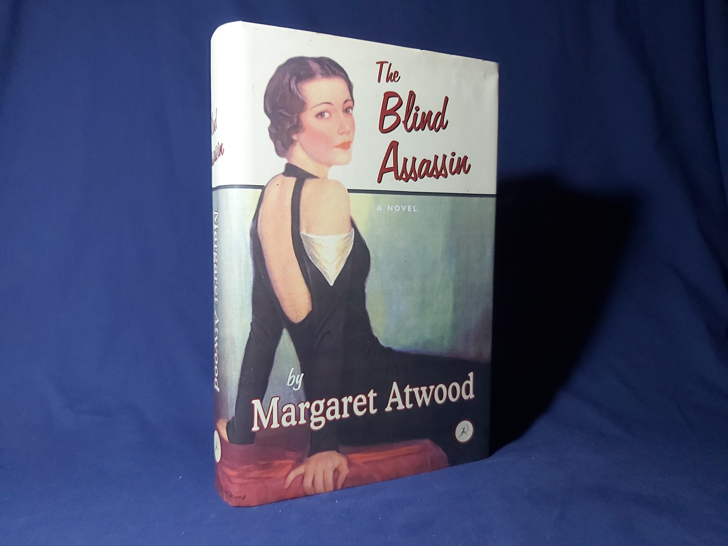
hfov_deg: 67.3
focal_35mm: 26
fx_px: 547
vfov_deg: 53.1
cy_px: 273
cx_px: 364
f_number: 1.7
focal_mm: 3.92
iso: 250
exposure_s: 1/30
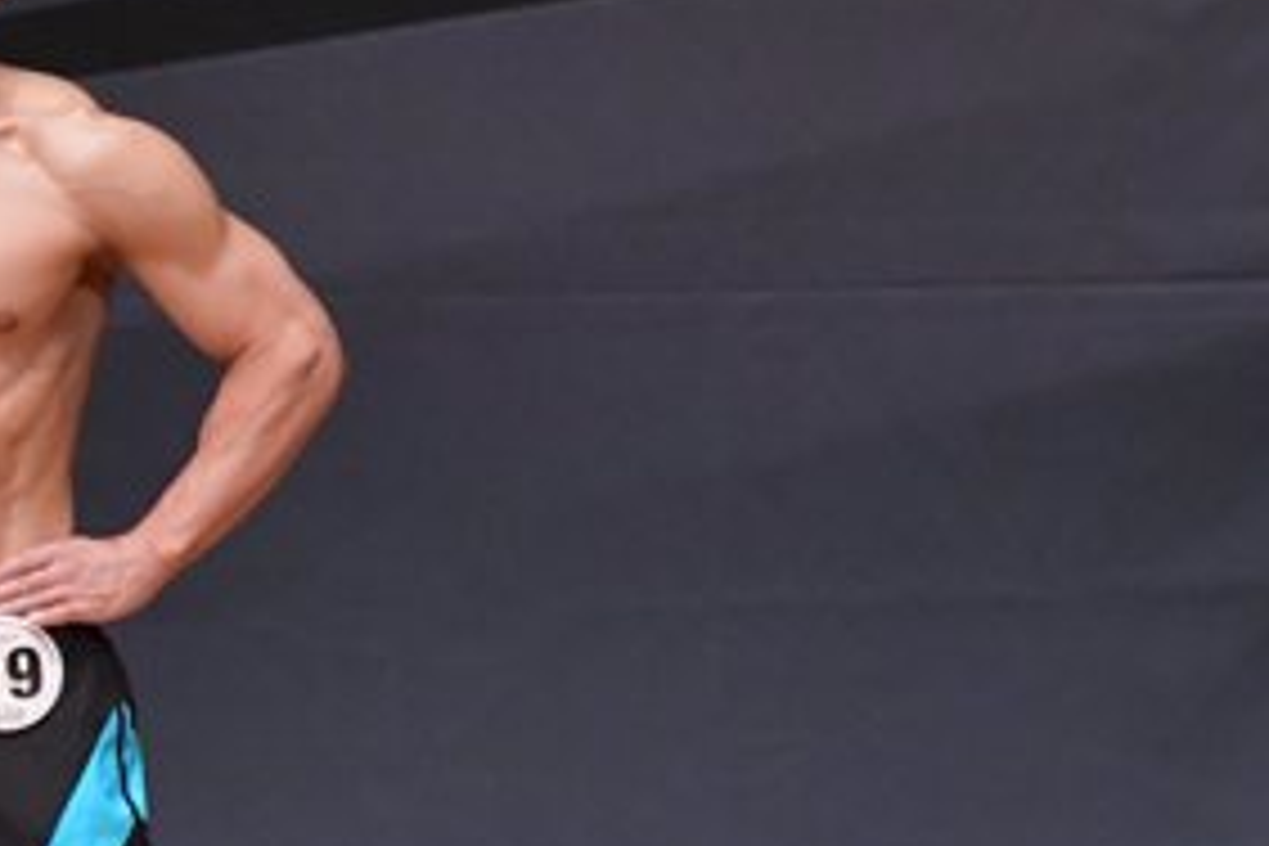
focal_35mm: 866
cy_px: 702
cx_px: -254
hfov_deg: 2.4
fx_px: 30524
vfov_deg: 1.6
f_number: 5.6
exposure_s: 1/400
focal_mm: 210
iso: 6400
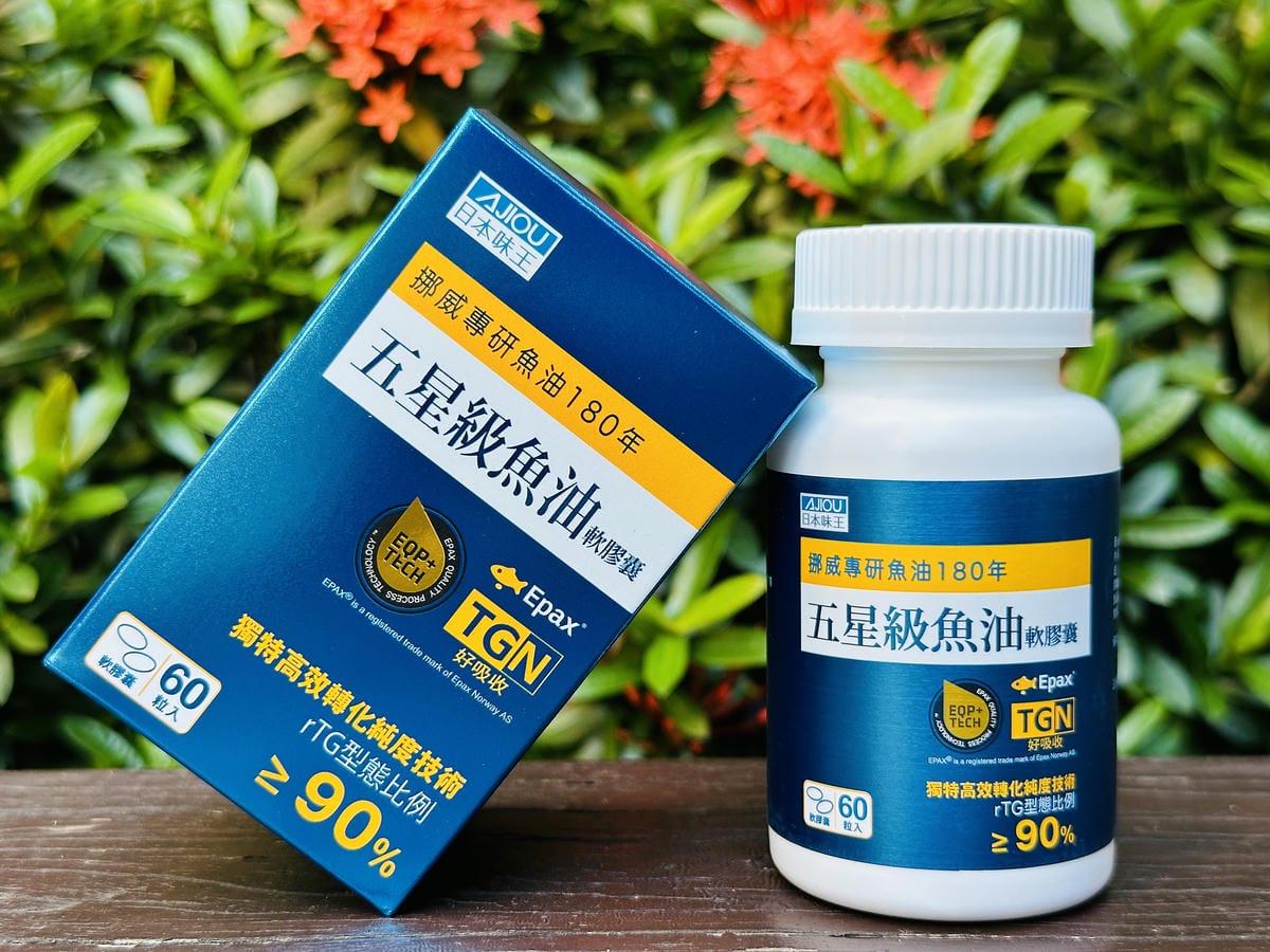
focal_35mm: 48
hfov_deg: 39.7
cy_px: 476
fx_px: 1761
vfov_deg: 30.3
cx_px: 635
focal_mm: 6.86
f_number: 1.78
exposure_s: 1/121
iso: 80
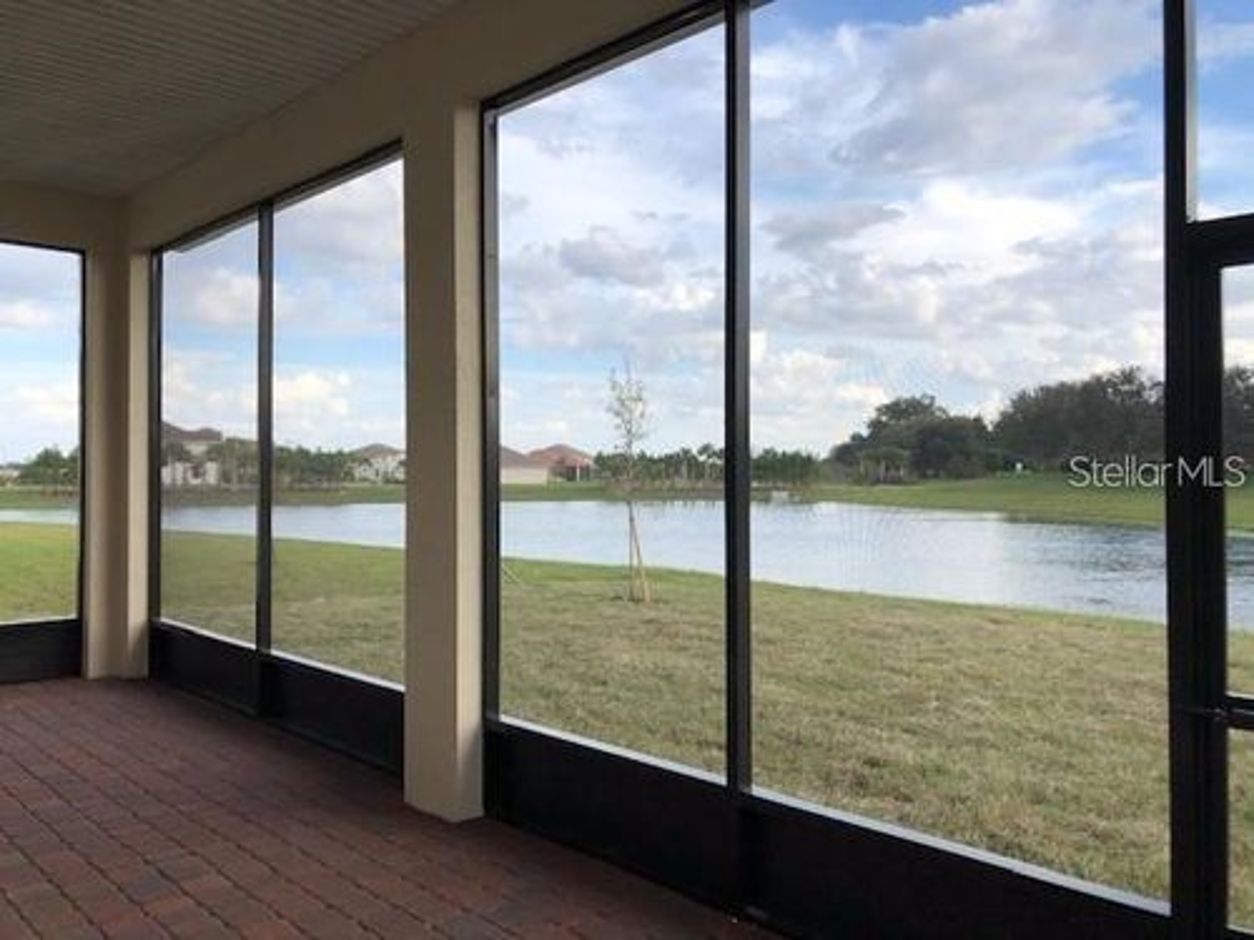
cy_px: 470
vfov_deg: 49.7
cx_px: 627
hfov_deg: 63.4
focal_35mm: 28
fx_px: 1014
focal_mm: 3.99
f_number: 1.8
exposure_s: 1/649
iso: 20
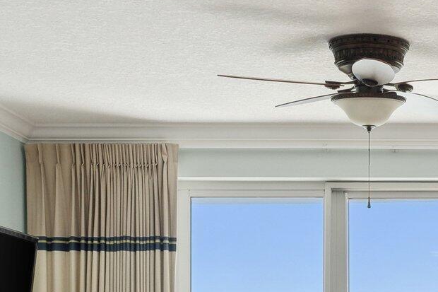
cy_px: 386
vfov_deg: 11.2
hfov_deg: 16.4
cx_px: 554
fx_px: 1447
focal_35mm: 119
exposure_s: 1/125
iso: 640
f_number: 8
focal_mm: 24
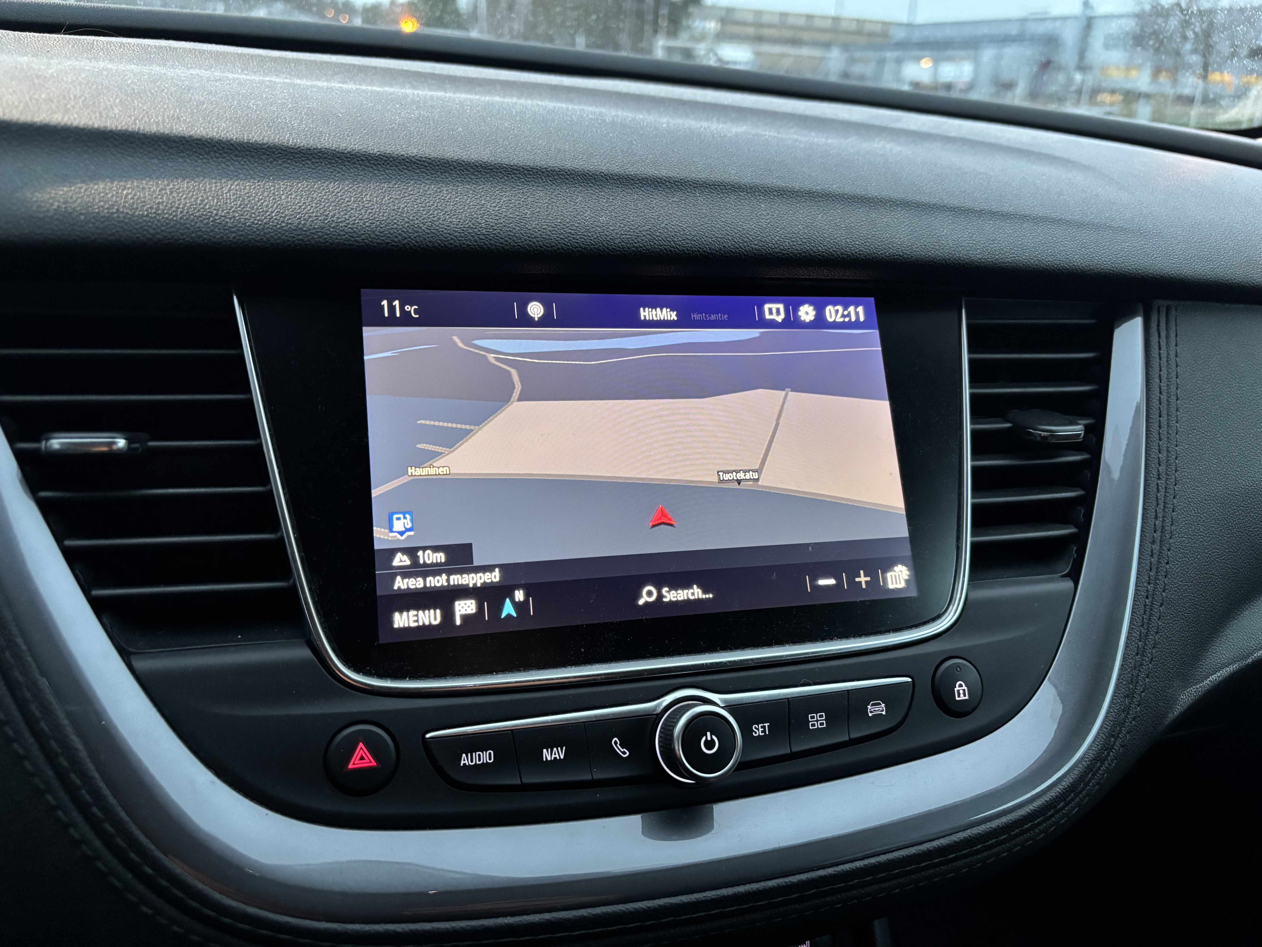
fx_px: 948
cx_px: 631
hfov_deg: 67.3
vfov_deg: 53.1
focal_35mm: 26
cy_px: 474
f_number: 1.6
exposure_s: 1/40
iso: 500
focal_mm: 5.96
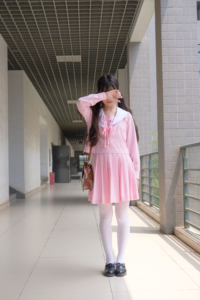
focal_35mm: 53
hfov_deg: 25.5
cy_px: 150
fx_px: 442
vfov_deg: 37.5
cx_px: 100
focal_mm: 35
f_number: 4
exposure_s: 1/500
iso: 200
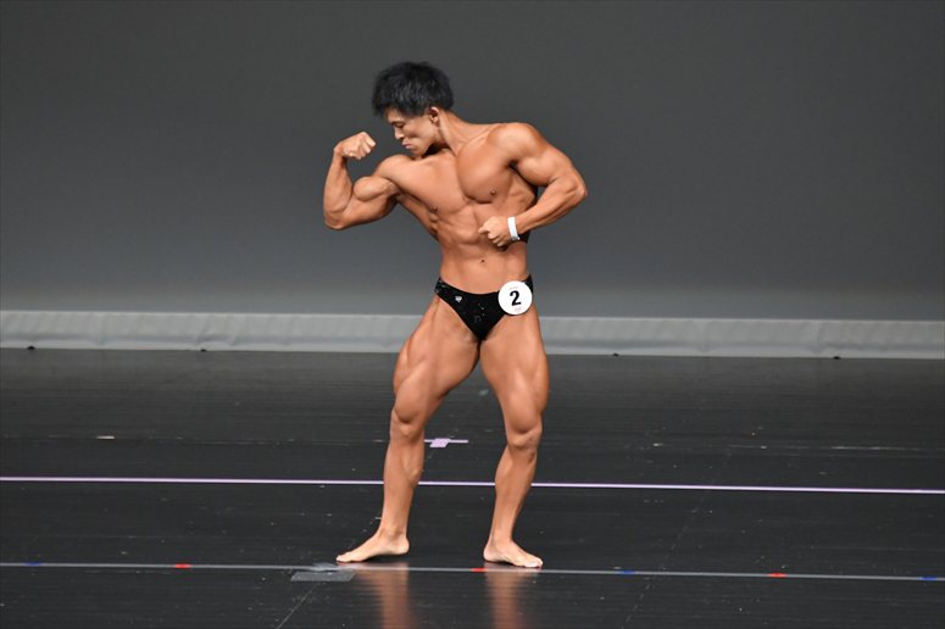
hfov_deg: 5.5
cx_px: 472
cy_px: 314
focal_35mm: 375
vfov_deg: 3.7
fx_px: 9839
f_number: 5.6
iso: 4000
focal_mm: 250
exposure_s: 1/400
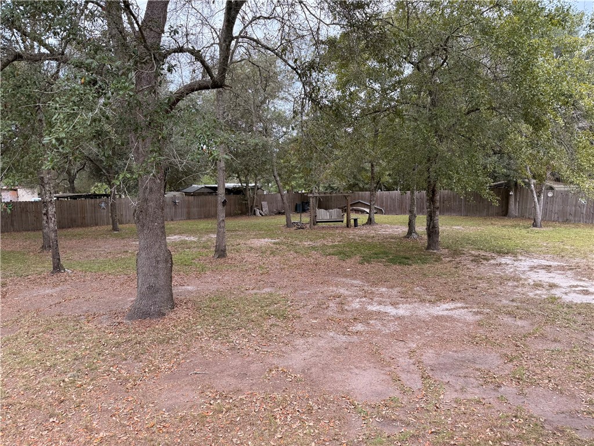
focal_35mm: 24
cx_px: 297
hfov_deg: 71.6
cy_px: 223
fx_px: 412
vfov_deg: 56.8
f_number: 1.78
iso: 100
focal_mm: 6.76
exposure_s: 1/370
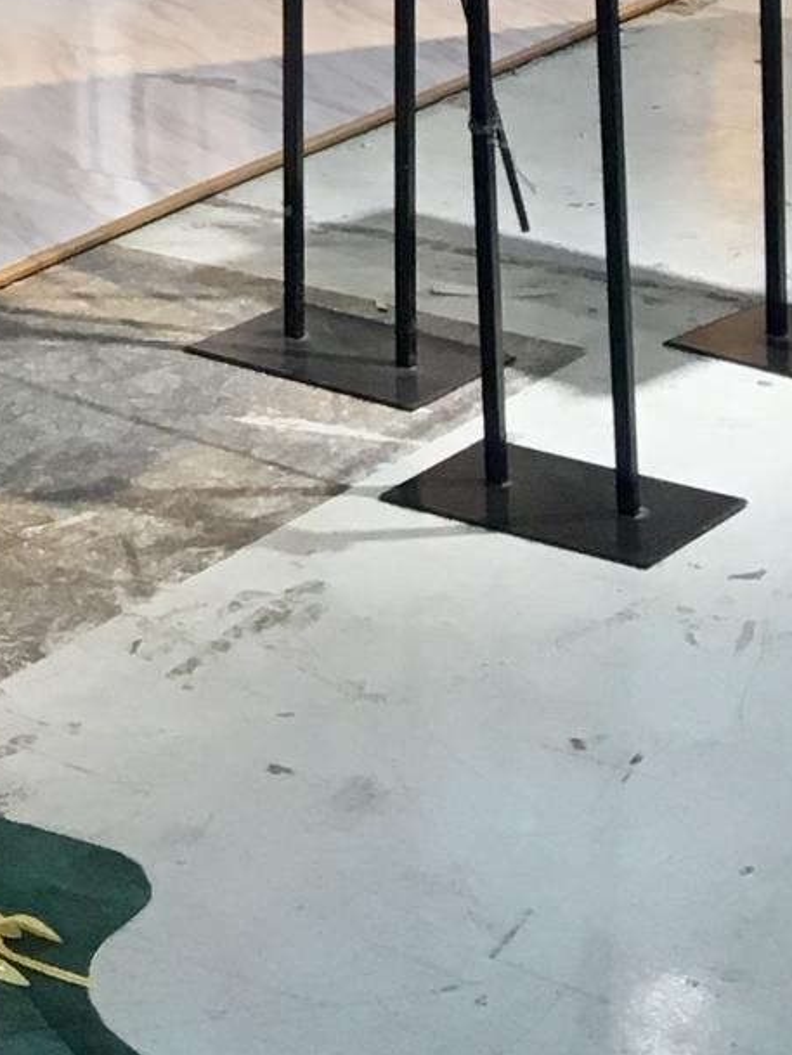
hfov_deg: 10.7
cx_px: -662
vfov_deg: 13.5
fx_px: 3964
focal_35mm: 130
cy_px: -873
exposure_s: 1/33
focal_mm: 4.15
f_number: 2.2
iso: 40
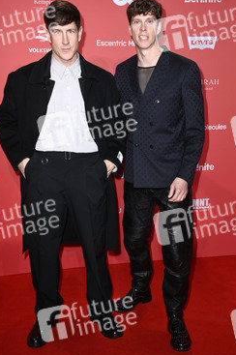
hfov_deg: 28.0
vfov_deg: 41.1
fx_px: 473
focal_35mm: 48
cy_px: 174
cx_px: 115
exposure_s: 1/250
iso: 800
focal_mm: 44
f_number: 5.6
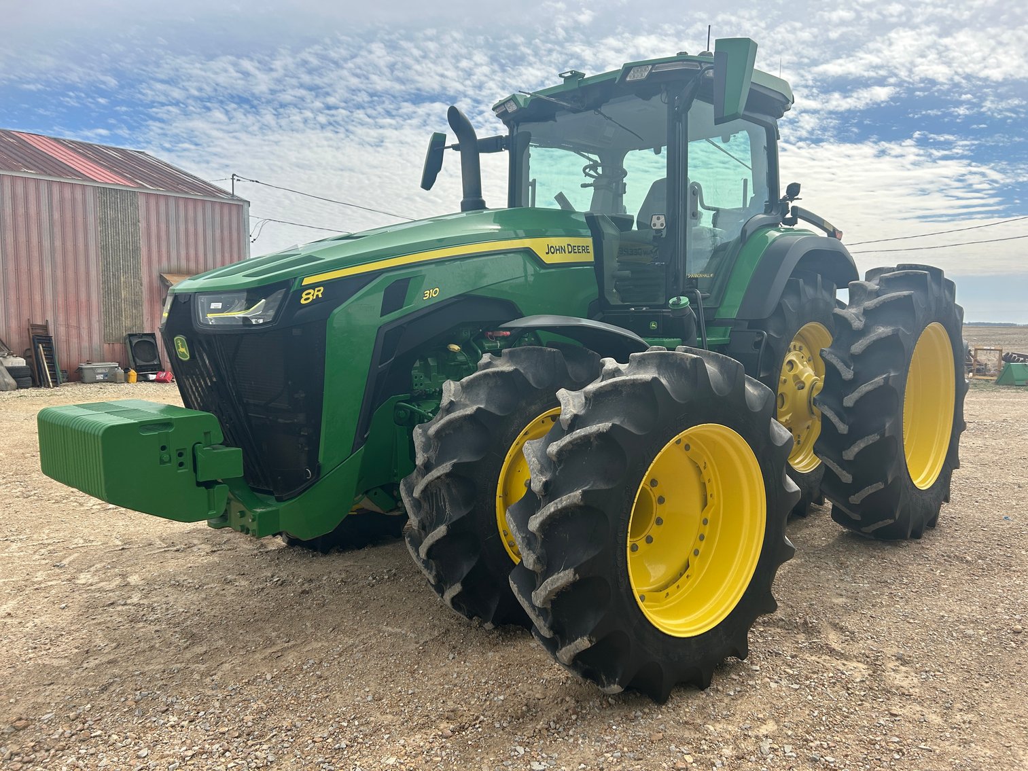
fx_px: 772
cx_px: 514
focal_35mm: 26
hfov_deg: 67.3
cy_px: 386
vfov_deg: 53.1
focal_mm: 5.7
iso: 50
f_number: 1.5
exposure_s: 1/3704
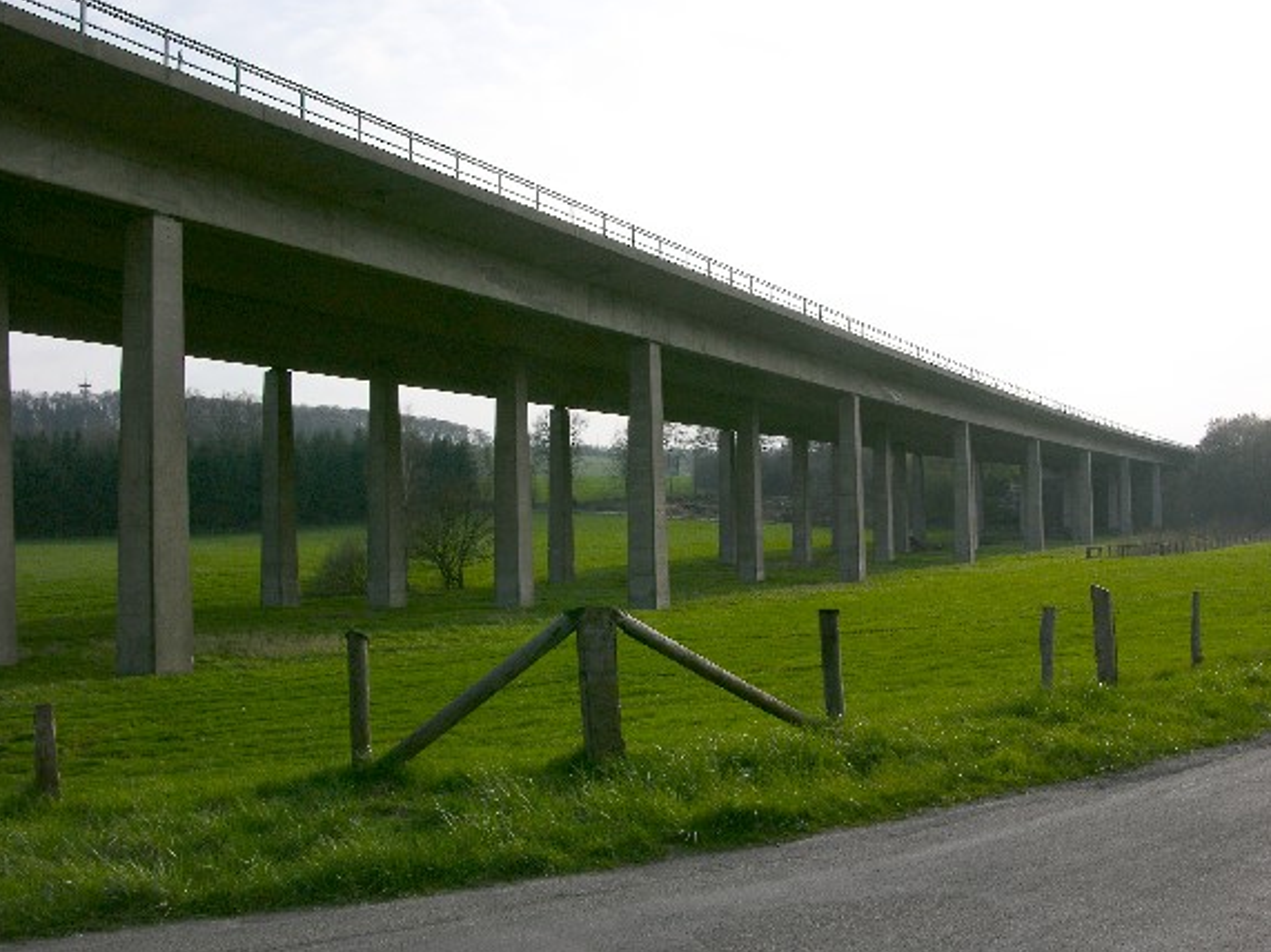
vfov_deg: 39.6
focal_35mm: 36
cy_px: 467
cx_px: 633
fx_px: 1322
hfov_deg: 51.4
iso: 50
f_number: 8
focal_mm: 8.9
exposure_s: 1/150
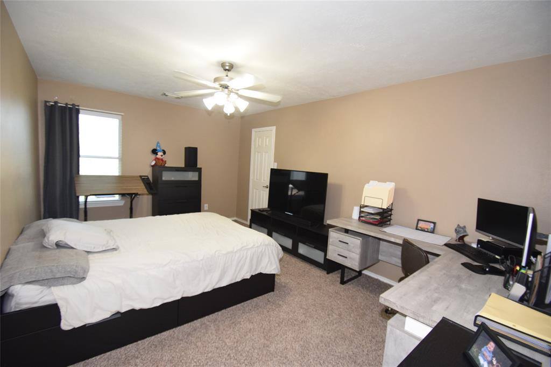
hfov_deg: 100.4
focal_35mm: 15
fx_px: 229
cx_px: 276
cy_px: 184
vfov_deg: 77.3
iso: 1600
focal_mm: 10
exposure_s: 1/60
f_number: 3.5
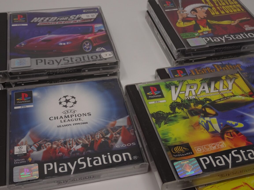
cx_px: 127
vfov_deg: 32.9
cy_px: 95
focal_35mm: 44
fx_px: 323
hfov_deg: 42.9
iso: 80
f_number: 4.5
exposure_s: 1/50
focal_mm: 7.58
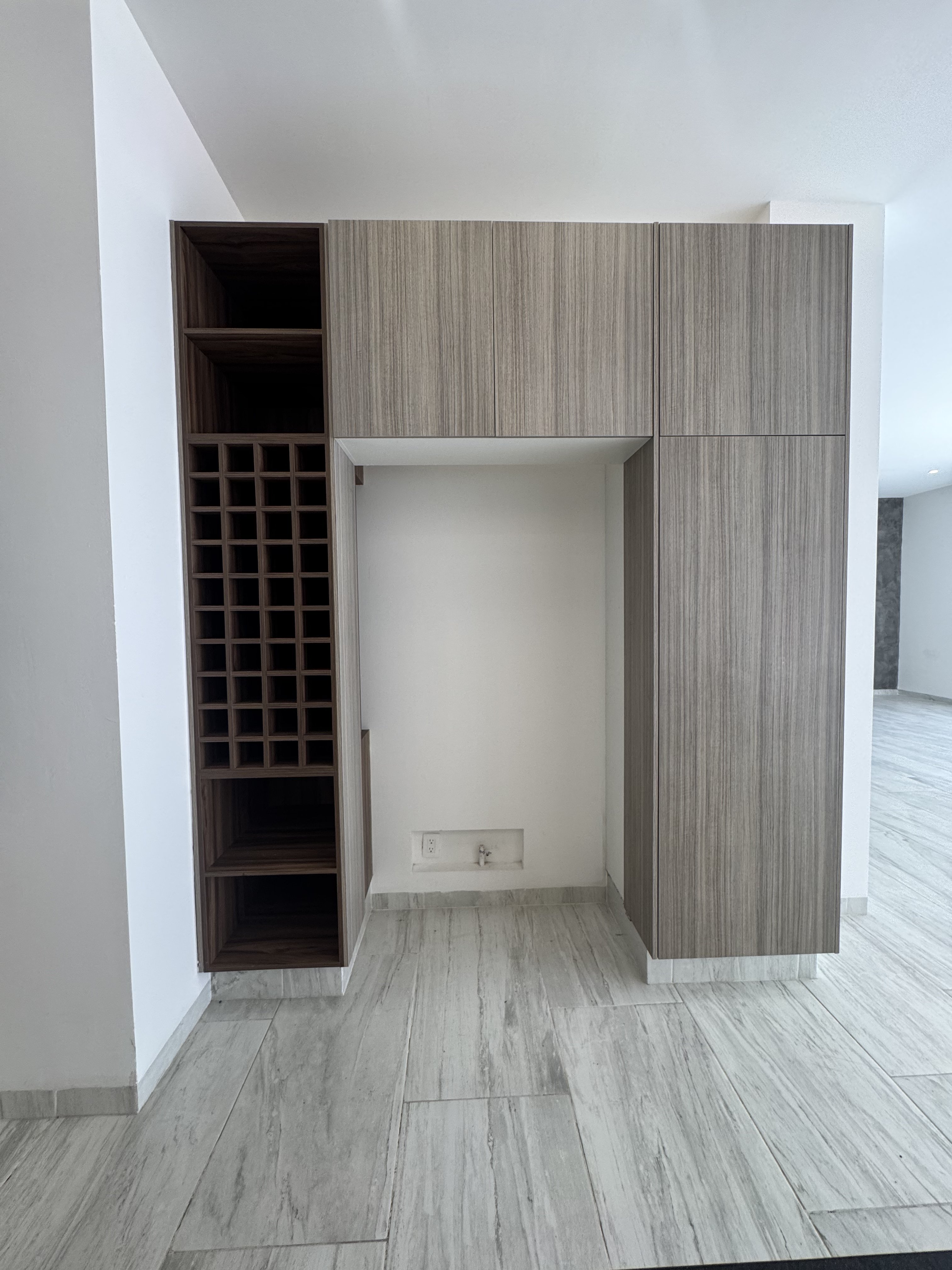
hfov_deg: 85.7
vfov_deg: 102.1
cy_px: 635
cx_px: 476
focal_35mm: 14
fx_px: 513
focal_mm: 2.22
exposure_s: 1/120
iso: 160
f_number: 2.2
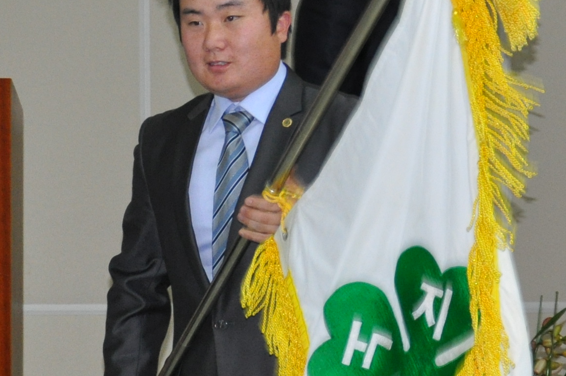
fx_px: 4193
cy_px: 144
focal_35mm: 267
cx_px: 160
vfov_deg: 5.1
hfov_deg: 7.7
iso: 800
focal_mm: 48
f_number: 4.8
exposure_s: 1/60
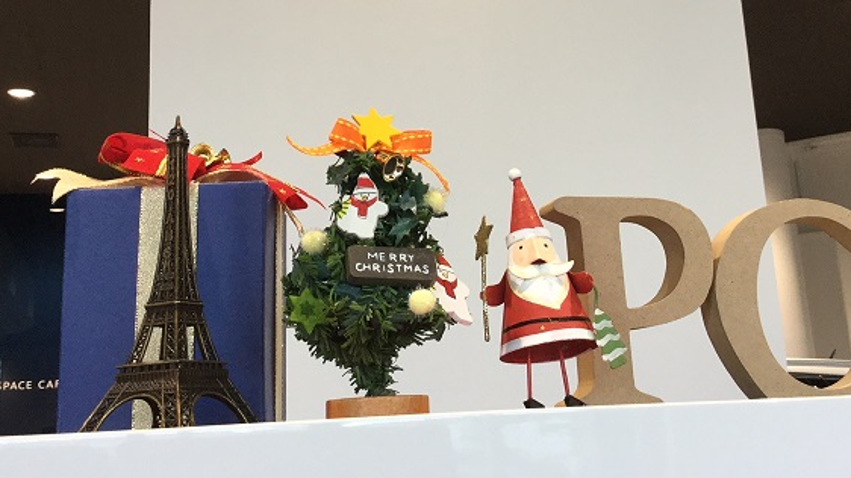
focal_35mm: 49
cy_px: 123
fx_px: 1106
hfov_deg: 42.1
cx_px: 445
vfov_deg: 24.2
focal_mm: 3.3
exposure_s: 1/40
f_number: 2.4
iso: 32
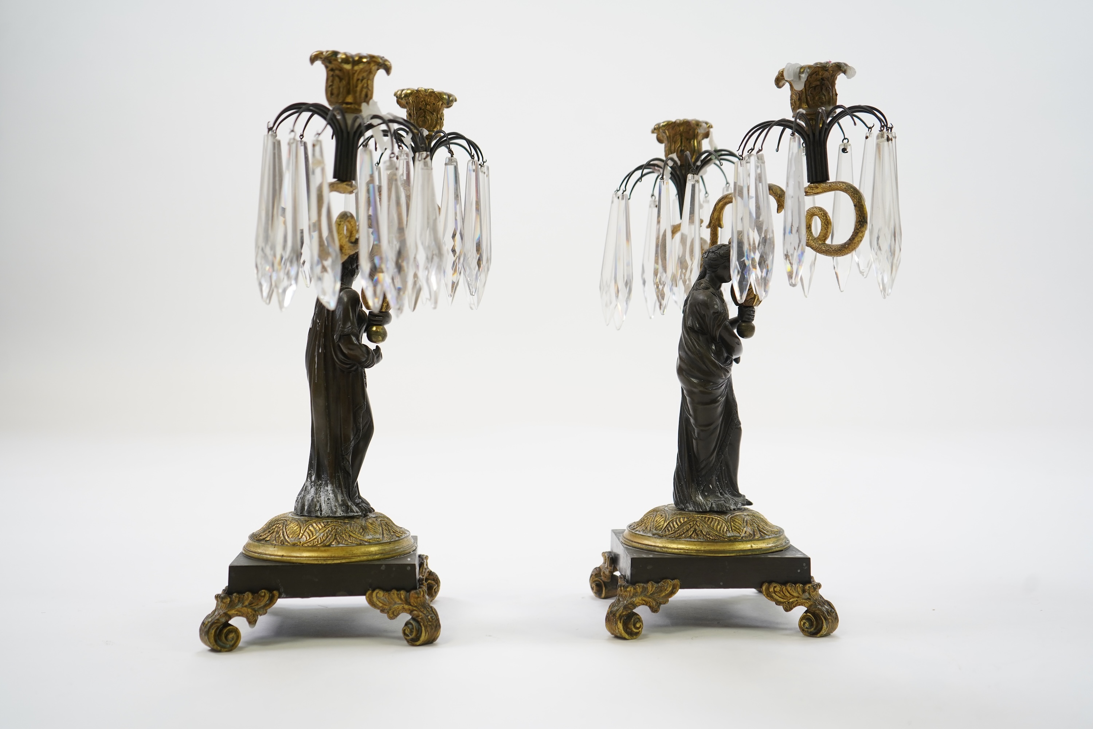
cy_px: 364
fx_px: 1123
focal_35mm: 37
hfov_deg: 51.9
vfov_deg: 35.9
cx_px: 546
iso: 500
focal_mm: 37
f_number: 4
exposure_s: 1/125
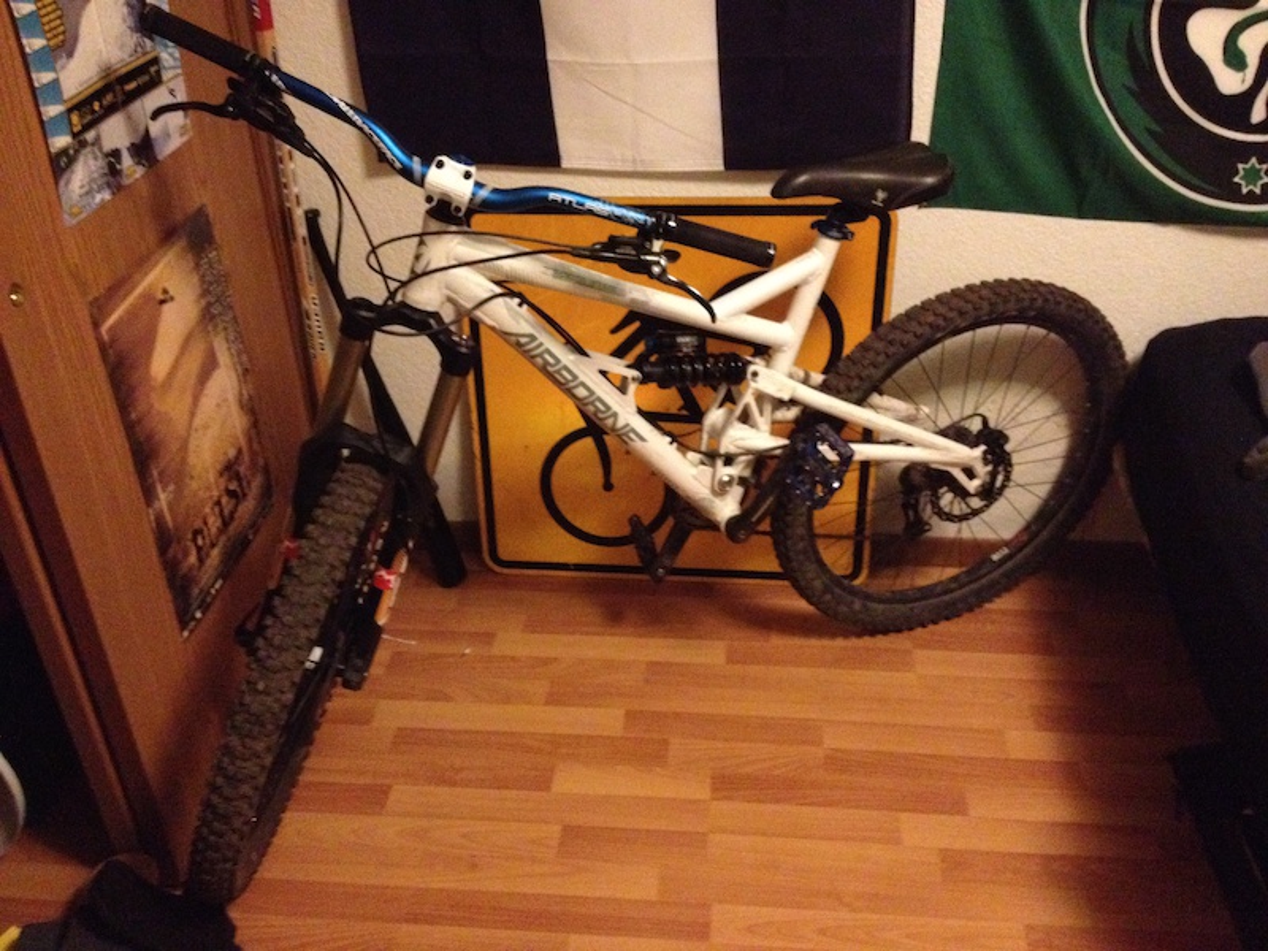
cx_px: 634
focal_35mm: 35
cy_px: 476
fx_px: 1282
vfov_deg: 40.7
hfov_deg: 52.6
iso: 800
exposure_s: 1/15
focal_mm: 4.28
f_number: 2.4
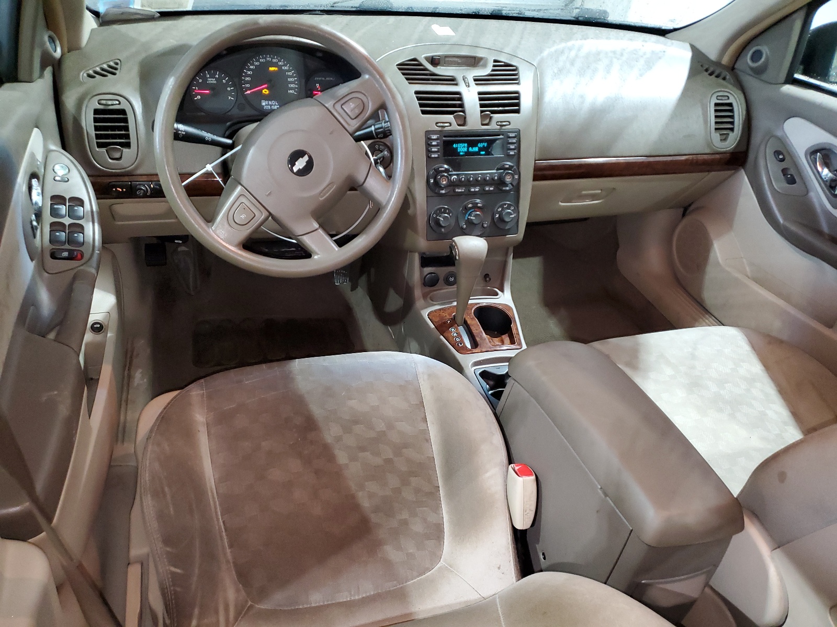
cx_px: 418
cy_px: 314
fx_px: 629
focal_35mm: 26
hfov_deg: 67.3
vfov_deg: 53.1
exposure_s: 1/40
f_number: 1.5
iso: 322
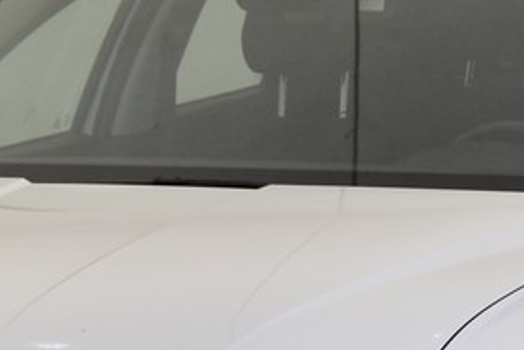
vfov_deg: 3.6
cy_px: 341
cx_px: 298
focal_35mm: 384
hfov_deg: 5.4
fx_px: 5592
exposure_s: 1/15
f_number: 5.6
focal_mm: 70
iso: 320
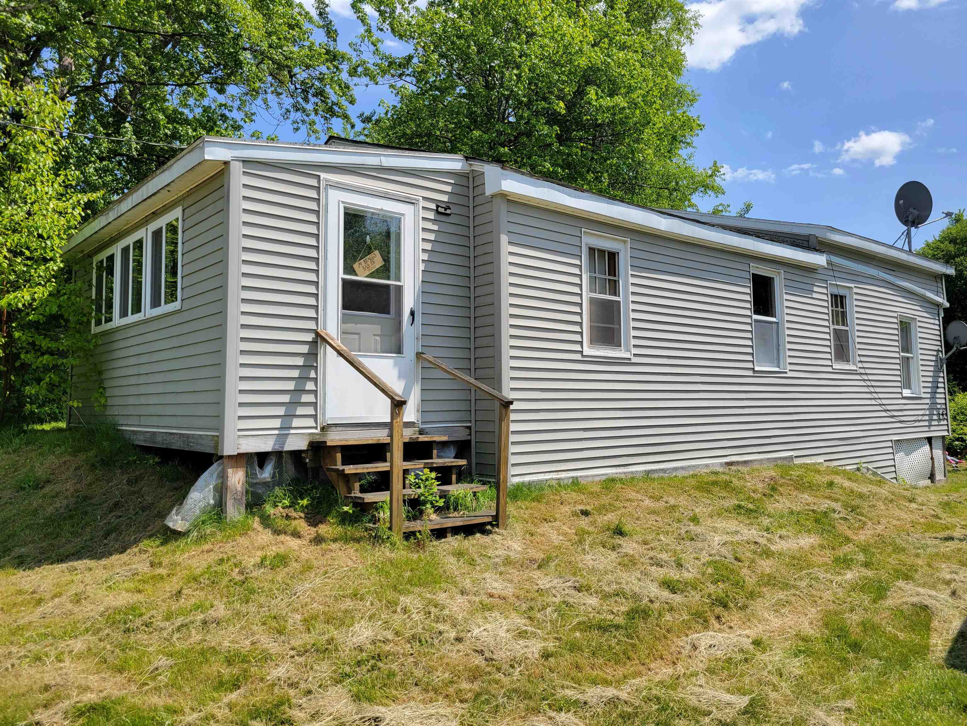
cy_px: 363
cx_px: 484
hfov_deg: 67.3
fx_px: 726
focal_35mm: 26
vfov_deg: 53.1
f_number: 1.8
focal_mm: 5.4
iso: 40
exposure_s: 1/2071
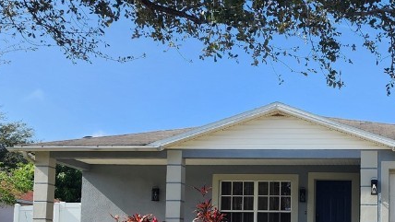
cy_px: 199
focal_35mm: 60
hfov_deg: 34.0
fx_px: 629
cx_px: 305
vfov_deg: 19.7
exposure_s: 1/655
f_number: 1.8
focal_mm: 6.4
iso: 12
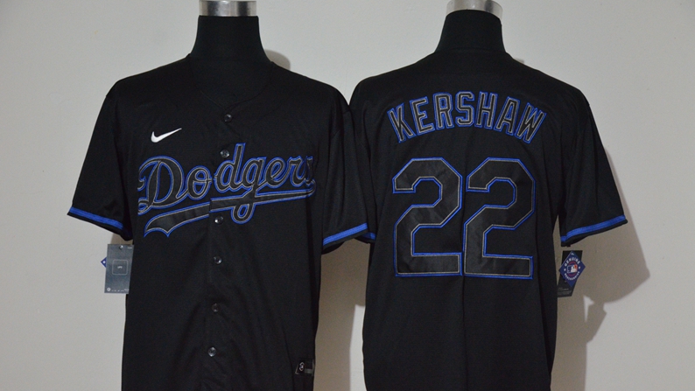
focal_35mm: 79
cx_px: 347
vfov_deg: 15.3
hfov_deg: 26.8
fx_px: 1456
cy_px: 217
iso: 4000
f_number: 4.8
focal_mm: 50
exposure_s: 1/15
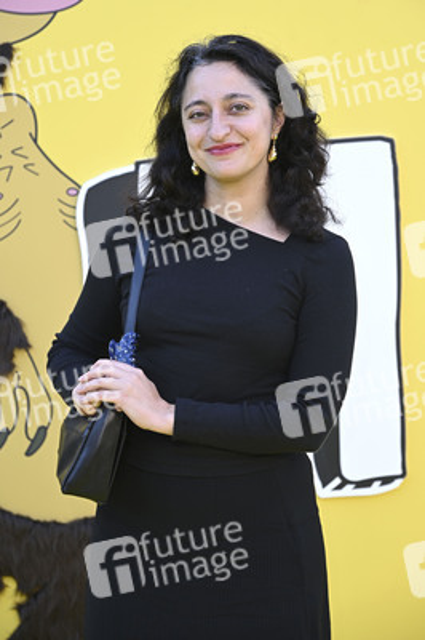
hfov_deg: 12.4
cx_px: 212
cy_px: 320
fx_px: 1951
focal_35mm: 110
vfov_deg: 18.6
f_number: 7.1
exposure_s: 1/200
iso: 640
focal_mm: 110
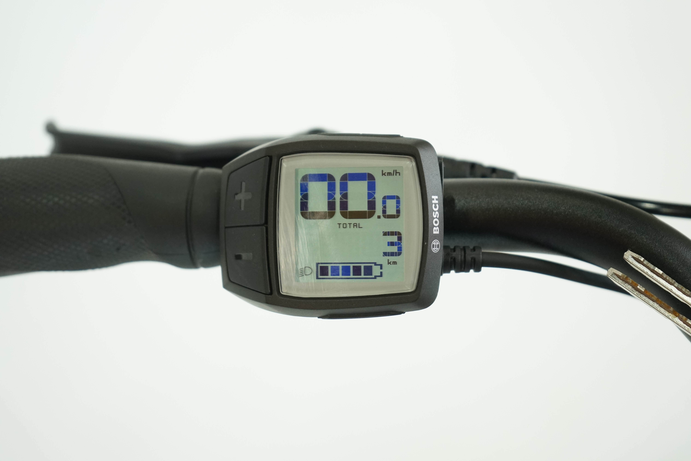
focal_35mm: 67
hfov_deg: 30.1
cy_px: 230
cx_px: 346
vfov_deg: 20.3
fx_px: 1286
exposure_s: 1/200
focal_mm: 67
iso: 1600
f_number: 5.6
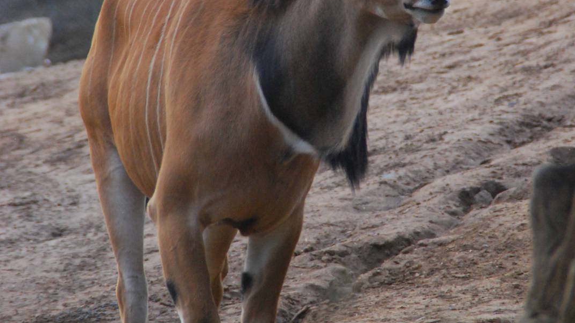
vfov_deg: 2.6
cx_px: 288
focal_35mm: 471
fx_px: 7180
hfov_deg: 4.6
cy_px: 95
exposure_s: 1/250
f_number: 6.3
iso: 1000
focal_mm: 200
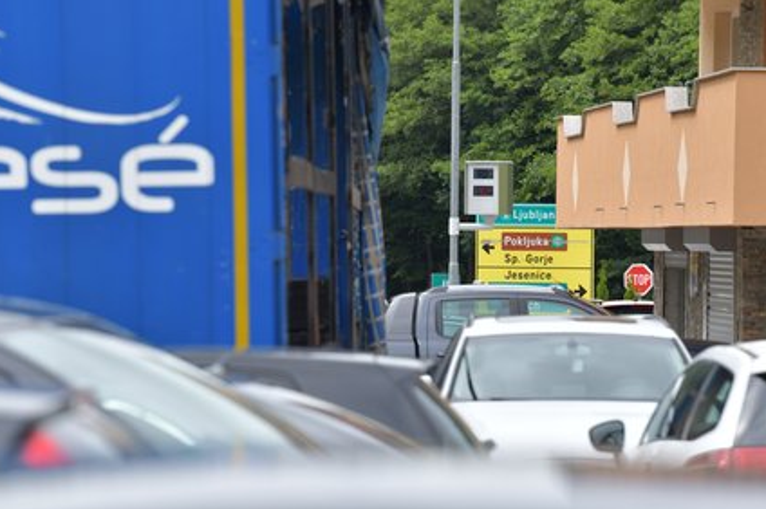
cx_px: 441
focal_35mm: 236
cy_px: 241
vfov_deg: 5.8
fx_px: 5018
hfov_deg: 8.7
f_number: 5
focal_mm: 200
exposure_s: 1/2500
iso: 640
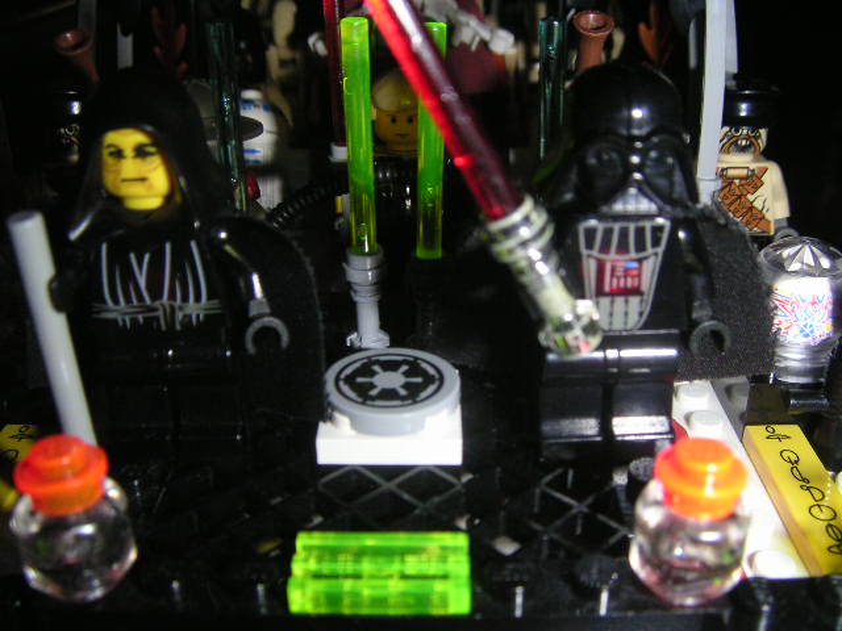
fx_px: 924
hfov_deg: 49.0
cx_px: 421
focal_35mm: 38
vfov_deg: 37.7
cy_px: 316
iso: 160
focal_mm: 6
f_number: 6.7
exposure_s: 1/45
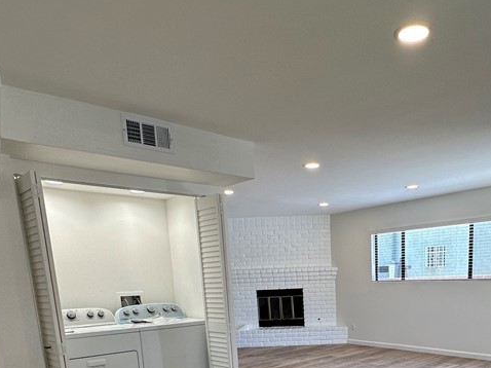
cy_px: 358
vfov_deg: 41.4
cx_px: 334
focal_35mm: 30
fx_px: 425
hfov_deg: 58.4
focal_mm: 2.22
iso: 80
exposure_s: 1/120
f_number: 2.2
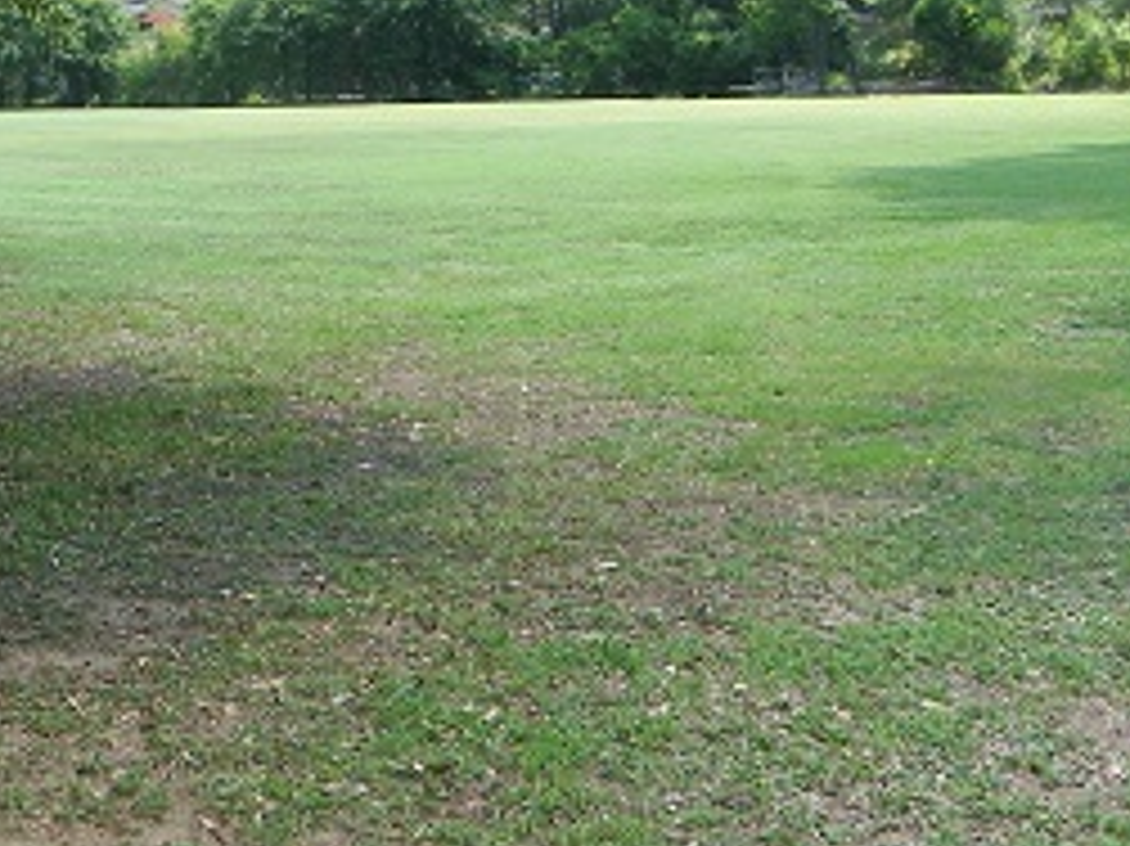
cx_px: 131
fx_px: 1860
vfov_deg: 24.5
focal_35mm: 57
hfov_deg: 32.3
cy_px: 4
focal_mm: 4.6
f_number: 4
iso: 64
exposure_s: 1/160
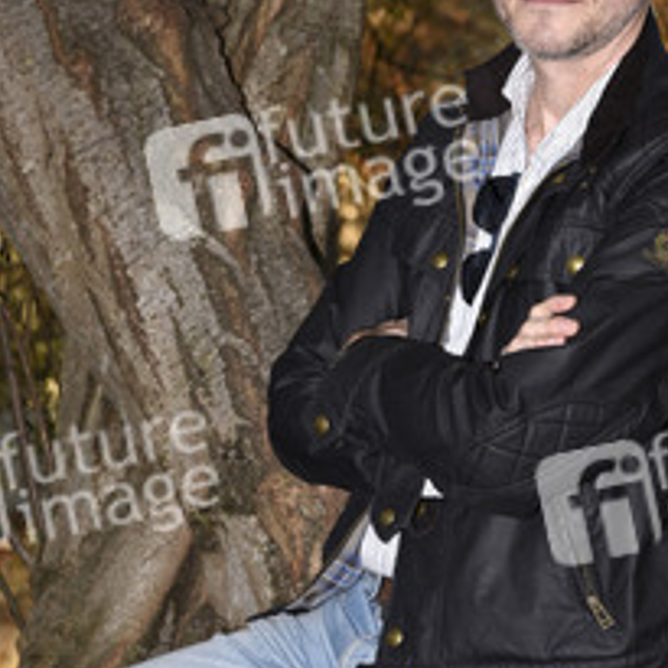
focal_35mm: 174
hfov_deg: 10.0
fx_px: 3799
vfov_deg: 10.0
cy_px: 326
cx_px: 407
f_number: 8
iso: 250
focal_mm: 105
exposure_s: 1/125
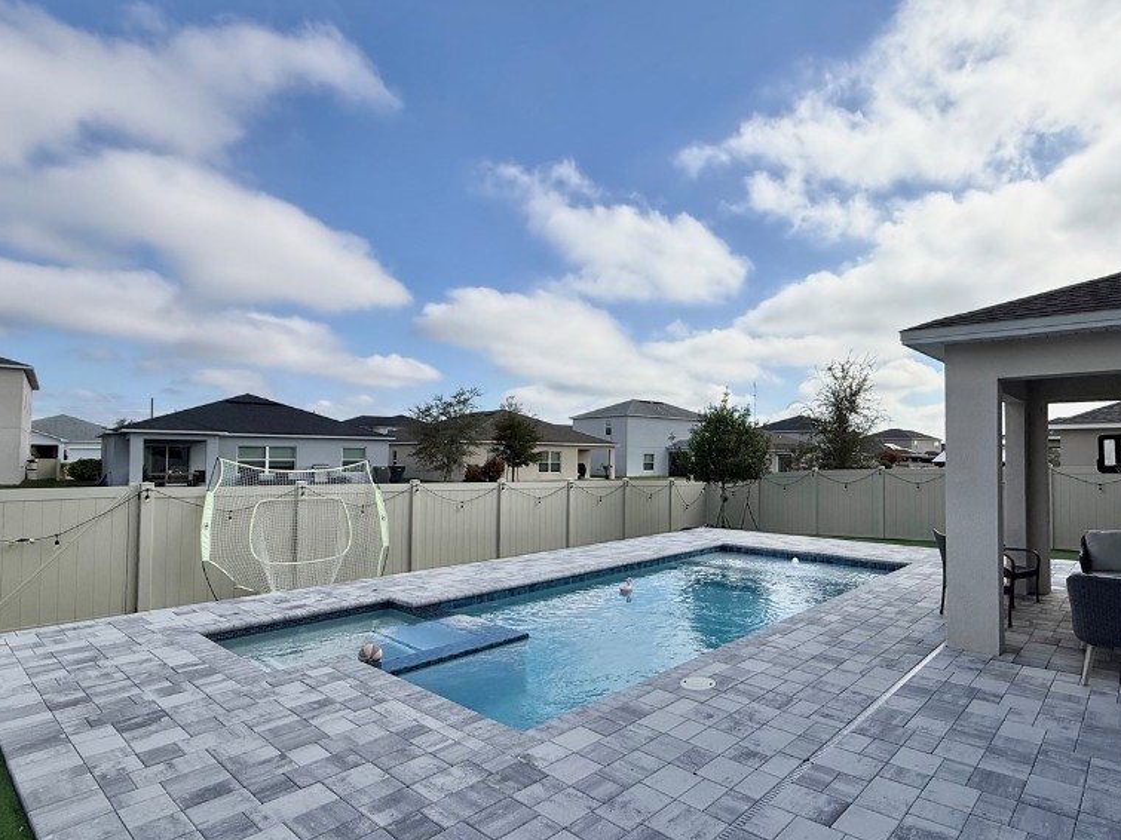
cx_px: 711
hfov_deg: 82.8
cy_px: 439
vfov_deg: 68.6
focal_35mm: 19
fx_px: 615
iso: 50
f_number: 2.2
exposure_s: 1/4425
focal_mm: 2.22
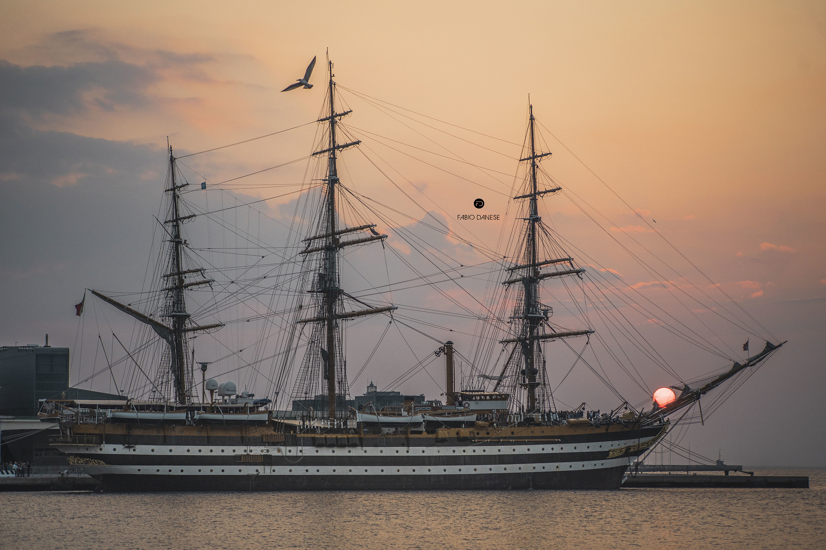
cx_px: 413
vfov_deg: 13.0
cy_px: 275
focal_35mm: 105
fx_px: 2409
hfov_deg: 19.5
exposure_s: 1/1000
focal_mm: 105
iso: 320
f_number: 4.5
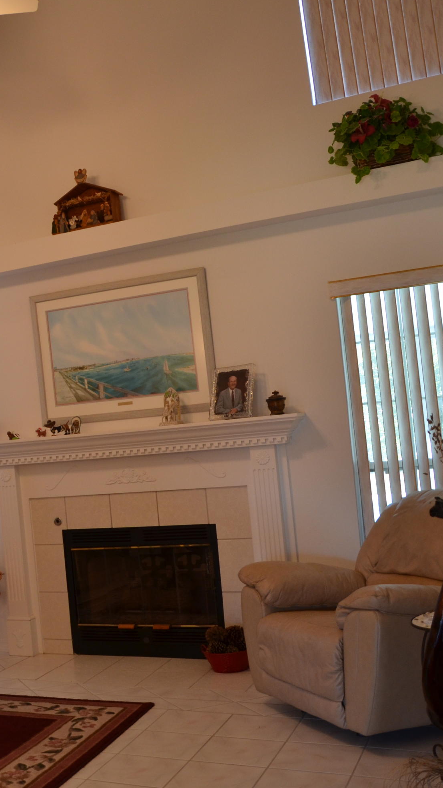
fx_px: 898
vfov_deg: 47.4
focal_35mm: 43
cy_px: 396
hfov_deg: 25.3
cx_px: -68
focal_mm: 18
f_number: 4
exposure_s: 1/60
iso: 400
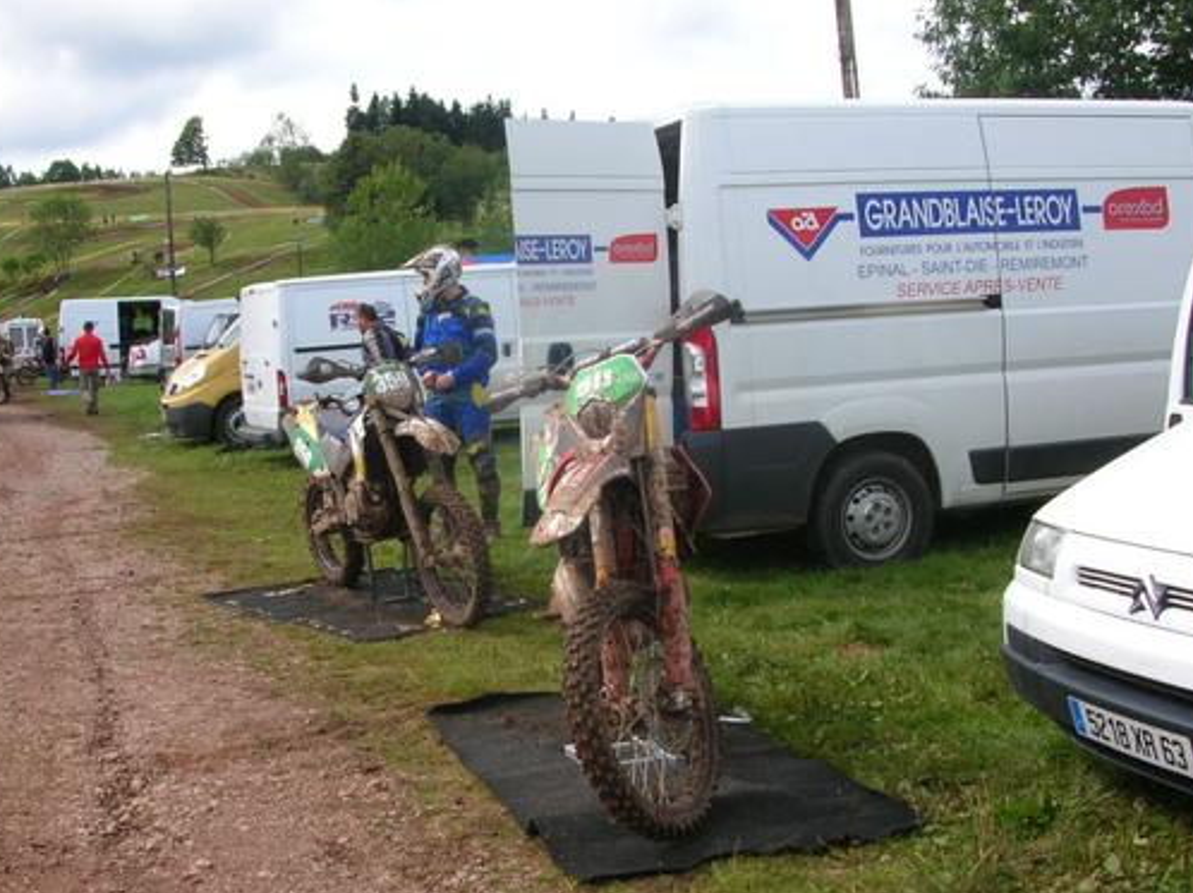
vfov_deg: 32.1
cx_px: 539
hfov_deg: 42.0
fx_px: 1550
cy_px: 529
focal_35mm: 45
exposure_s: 1/153
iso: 50
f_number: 5.6
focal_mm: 5.8
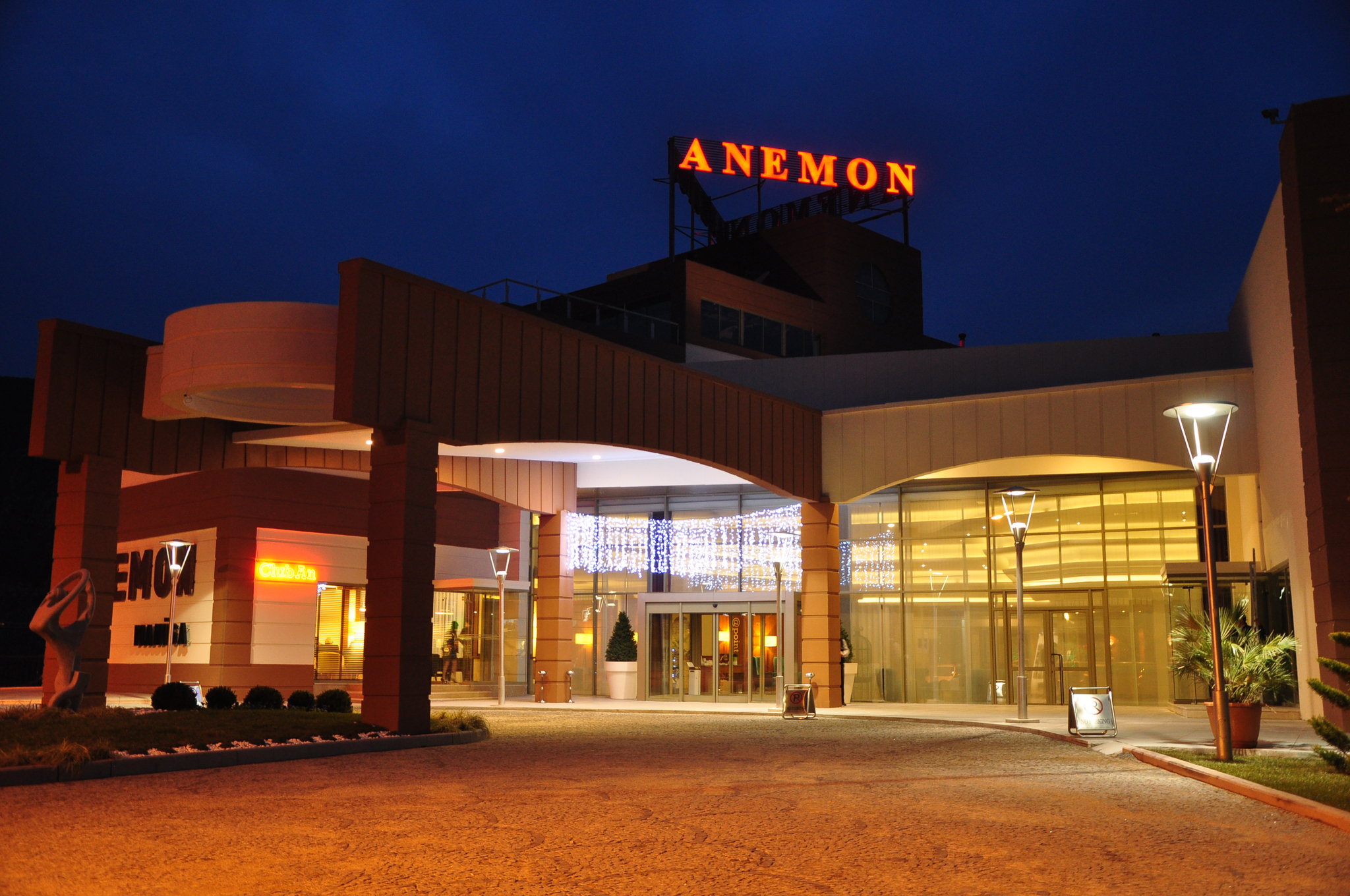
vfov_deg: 36.8
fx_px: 1348
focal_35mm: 36
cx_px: 675
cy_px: 448
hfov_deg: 53.2
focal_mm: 24
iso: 640
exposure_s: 1/8
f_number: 3.8
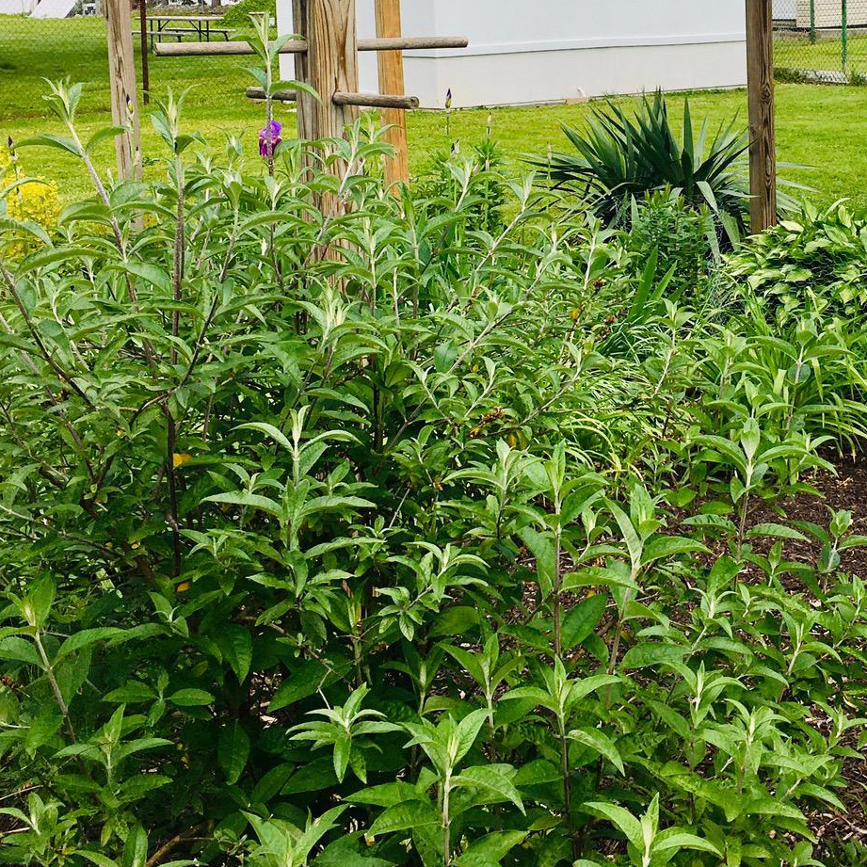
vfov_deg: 29.4
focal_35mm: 57
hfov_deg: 29.4
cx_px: 682
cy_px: 175
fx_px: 1615
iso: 25
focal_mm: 4.15
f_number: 2.2
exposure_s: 1/864
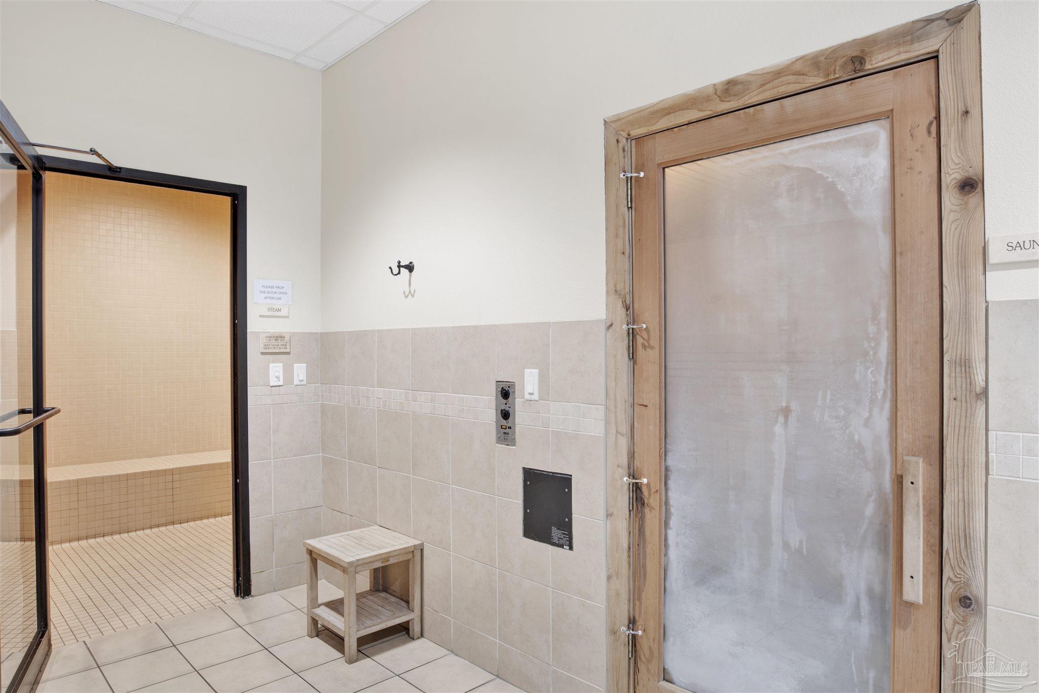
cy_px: 346
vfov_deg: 55.1
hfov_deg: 76.1
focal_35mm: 23
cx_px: 520
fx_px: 664
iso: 200
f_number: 11
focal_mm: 23
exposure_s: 1.3
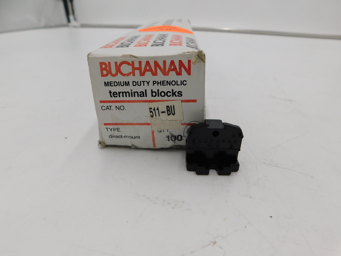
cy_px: 128
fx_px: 227
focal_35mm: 23
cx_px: 170
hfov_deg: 73.9
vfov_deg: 58.9
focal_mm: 4
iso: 125
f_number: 3
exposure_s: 1/50
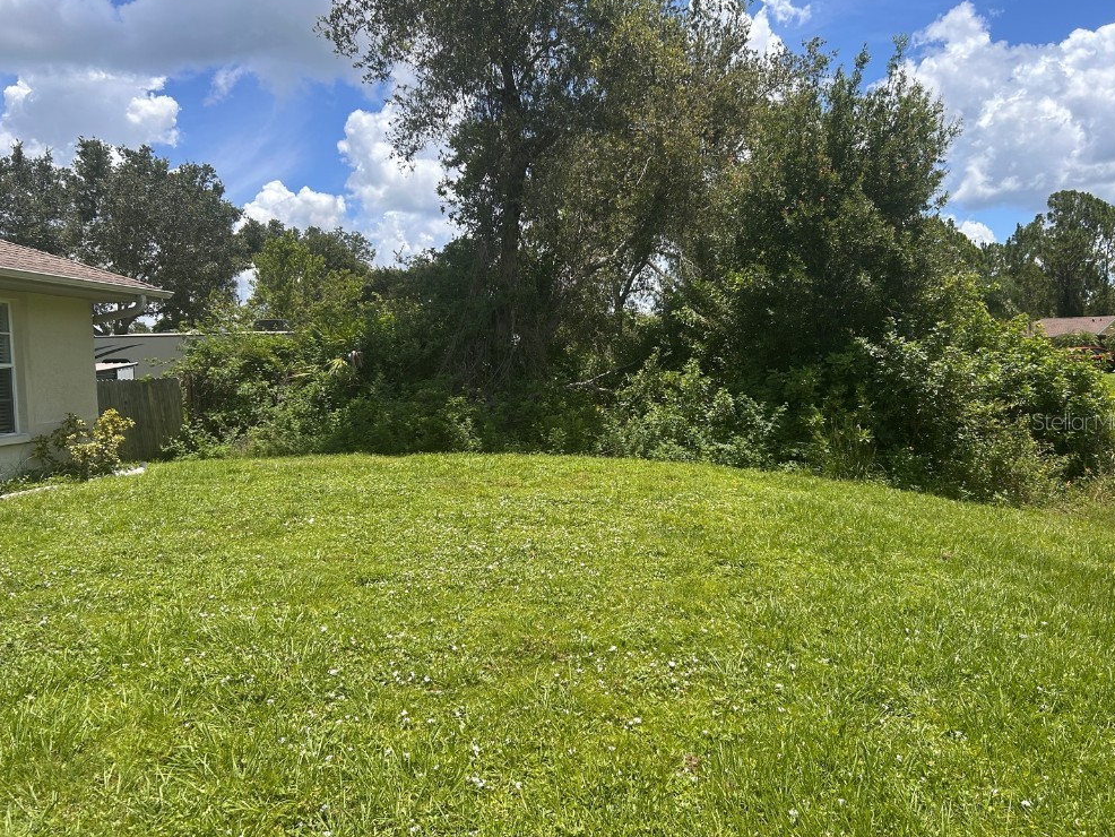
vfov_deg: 51.4
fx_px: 870
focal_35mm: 27
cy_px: 421
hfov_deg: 65.3
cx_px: 560
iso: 50
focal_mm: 5.7
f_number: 1.5
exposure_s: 1/3257
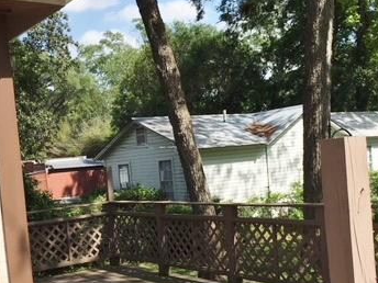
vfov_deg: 26.7
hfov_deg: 35.4
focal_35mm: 54
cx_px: 155
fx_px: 590
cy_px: 207
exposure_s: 1/1672
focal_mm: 4.15
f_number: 2.2
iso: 25
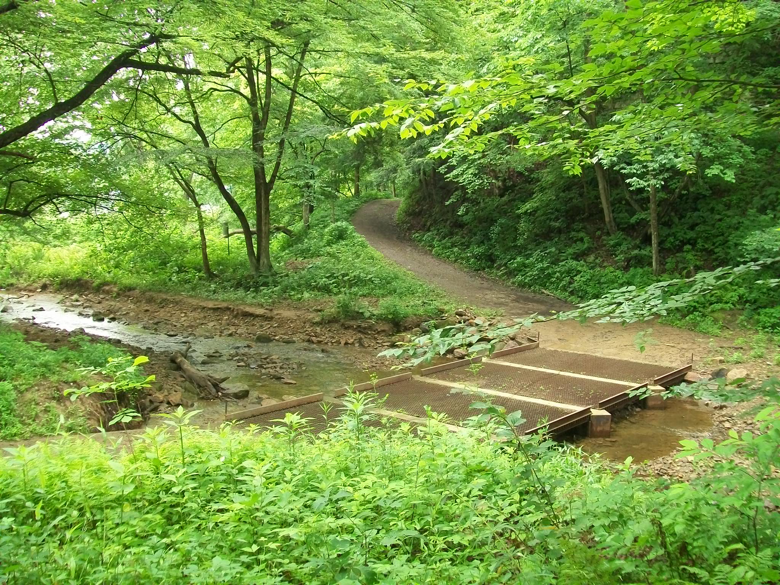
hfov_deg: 51.4
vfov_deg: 39.7
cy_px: 292
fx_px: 811
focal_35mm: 36
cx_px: 390
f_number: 2.7
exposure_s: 1/60
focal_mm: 6
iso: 160
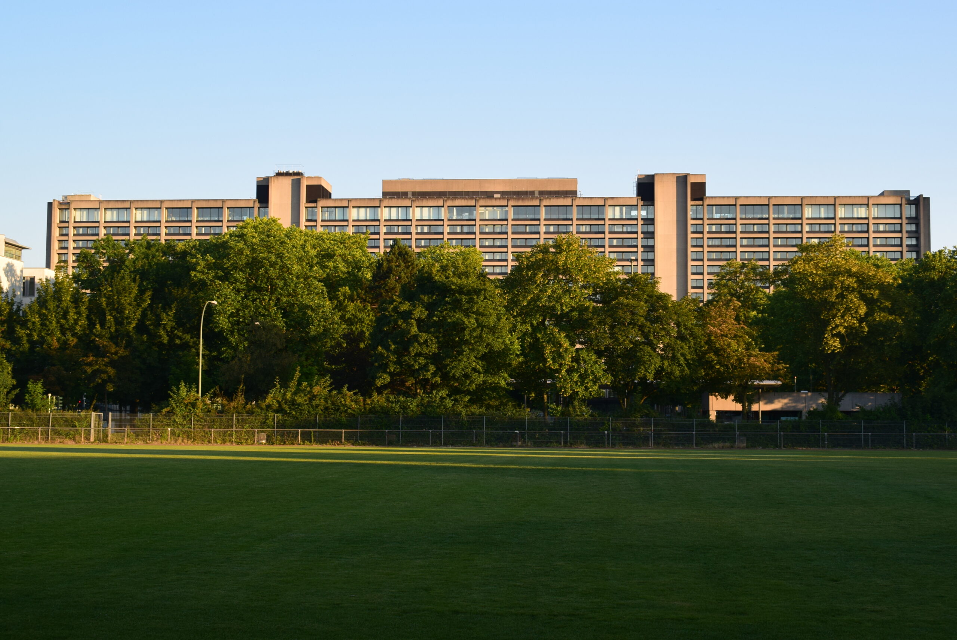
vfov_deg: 26.5
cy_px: 320
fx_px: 1357
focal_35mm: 51
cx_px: 478
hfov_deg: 38.9
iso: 400
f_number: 9
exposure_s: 1/100
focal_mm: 34
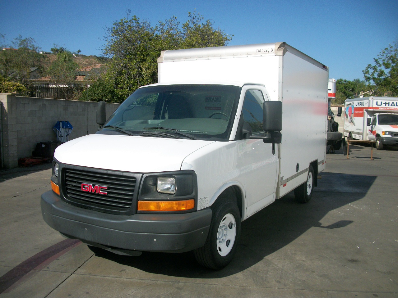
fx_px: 368
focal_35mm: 32
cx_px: 199
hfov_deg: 56.8
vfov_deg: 44.2
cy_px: 149
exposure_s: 1/320
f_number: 8.8
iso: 80
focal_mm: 5.7
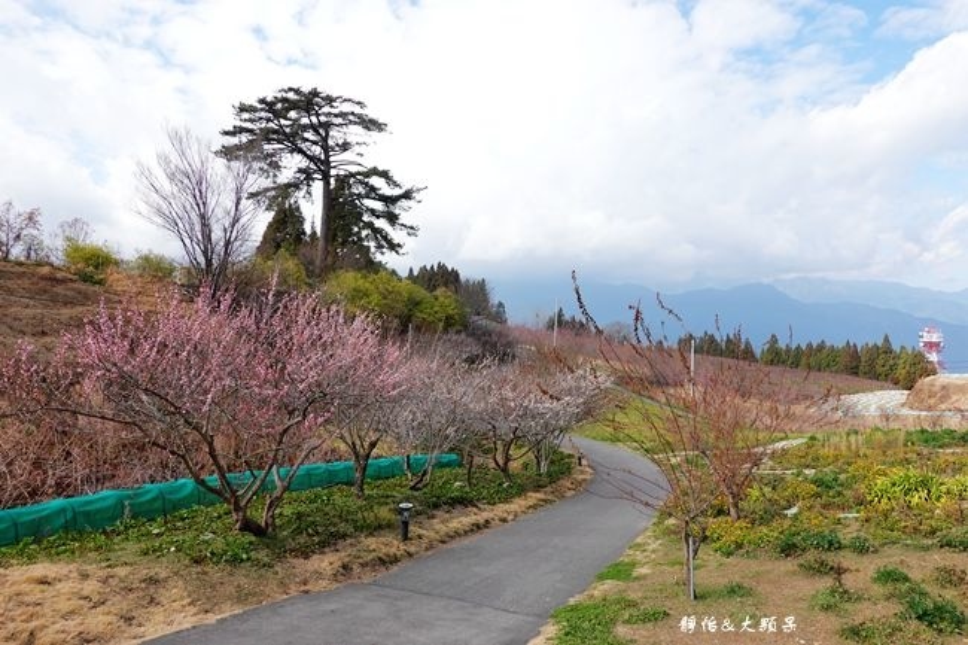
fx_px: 645
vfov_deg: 53.1
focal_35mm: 24
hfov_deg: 73.8
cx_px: 484
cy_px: 322
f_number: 5.6
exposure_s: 1/320
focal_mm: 9
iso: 125
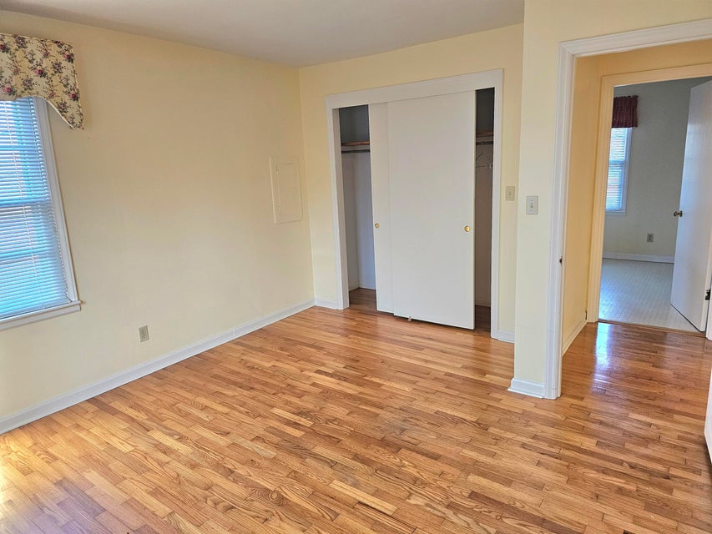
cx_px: 356
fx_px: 473
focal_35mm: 23
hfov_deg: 73.9
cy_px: 267
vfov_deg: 58.9
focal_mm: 6.3
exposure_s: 1/244
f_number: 1.7
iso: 400
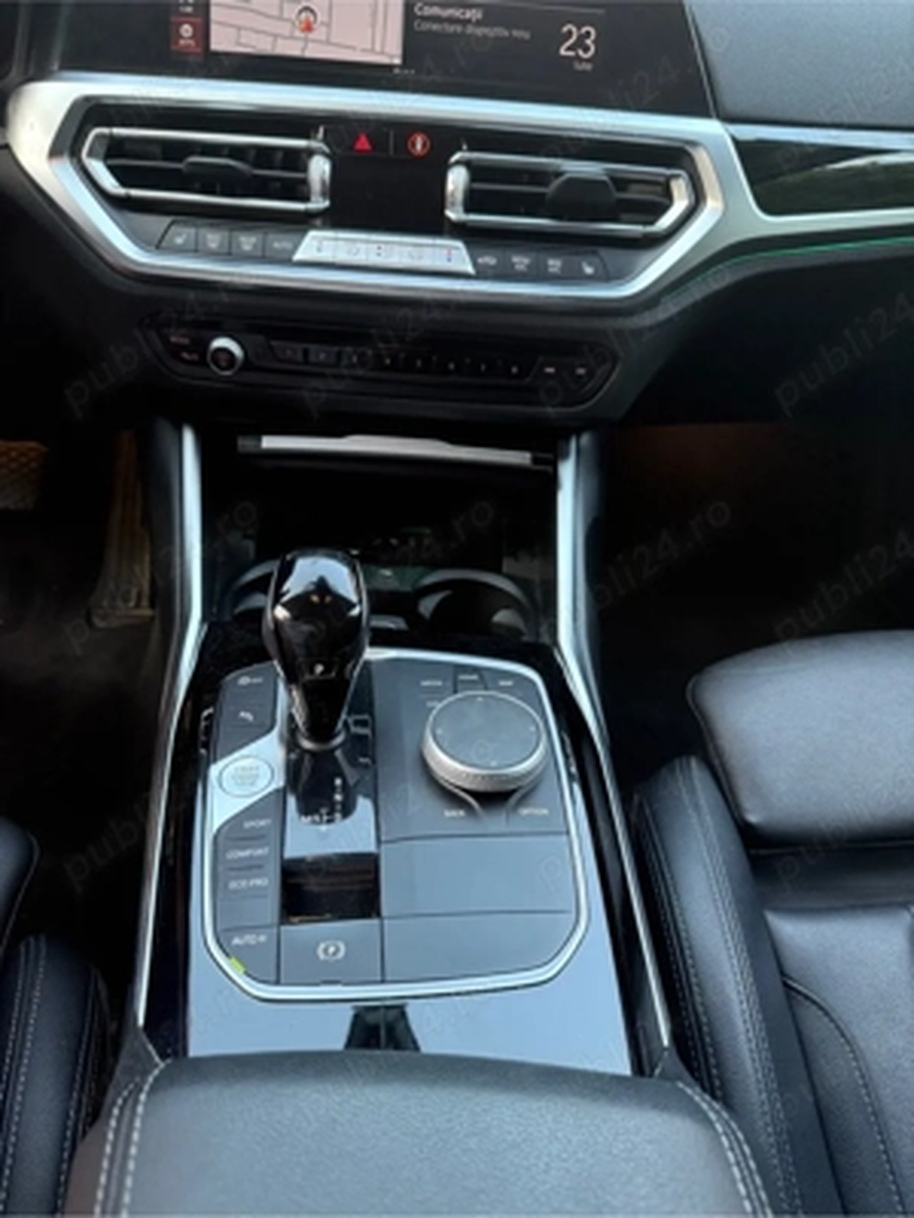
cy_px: 609
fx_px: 845
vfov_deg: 71.6
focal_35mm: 24
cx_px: 457
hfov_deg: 56.8
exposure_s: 1/51
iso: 200
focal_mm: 6.76
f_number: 1.78
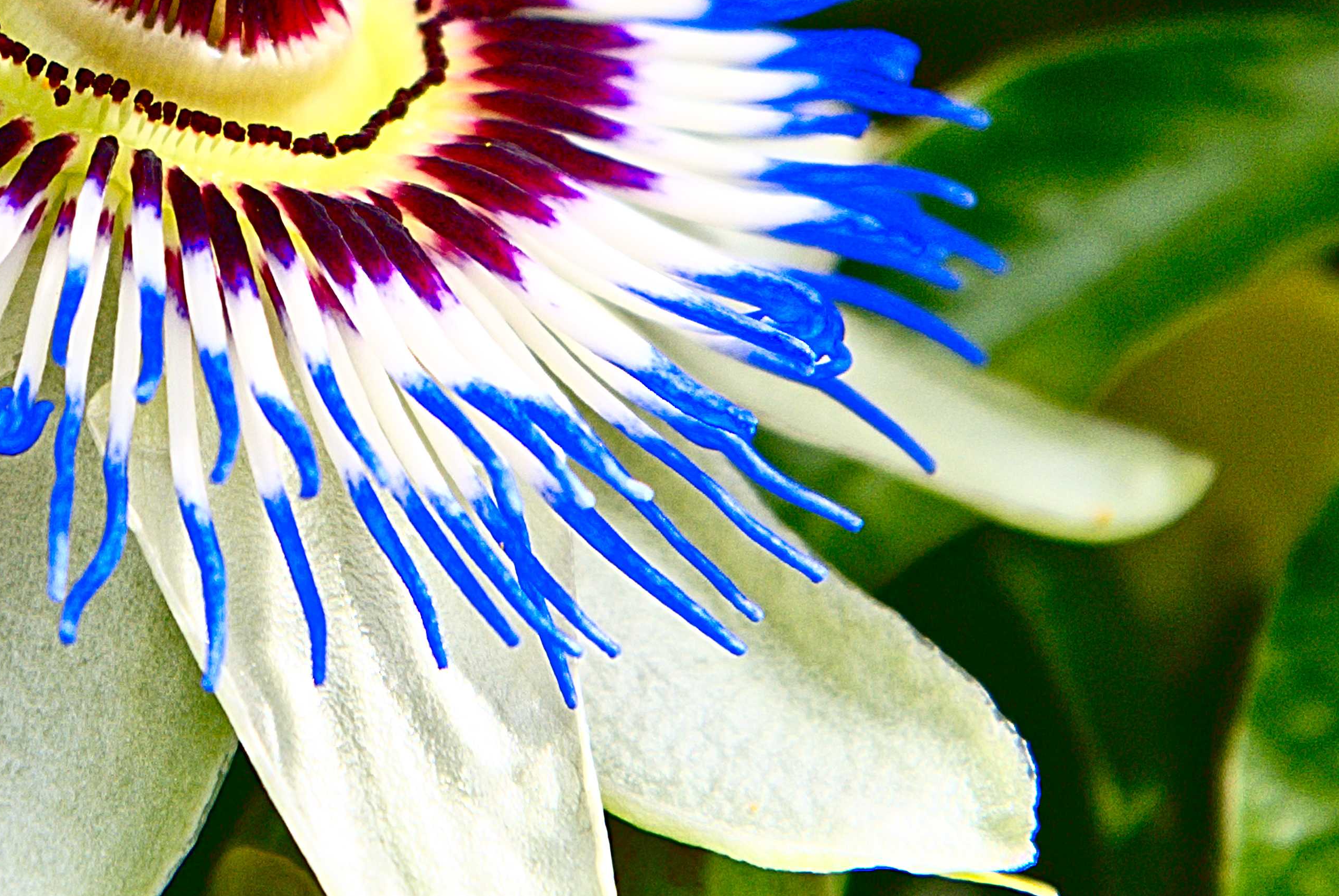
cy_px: 143
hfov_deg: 10.2
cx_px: 279
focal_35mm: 200
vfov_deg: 6.9
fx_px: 7445
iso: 200
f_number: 5.6
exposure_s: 1/500
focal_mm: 85
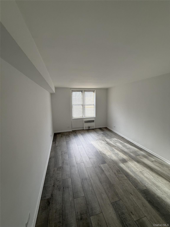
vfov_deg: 102.1
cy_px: 114
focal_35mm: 14
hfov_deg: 85.7
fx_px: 92
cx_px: 85
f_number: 2.2
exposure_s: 1/157
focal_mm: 2.22
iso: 64
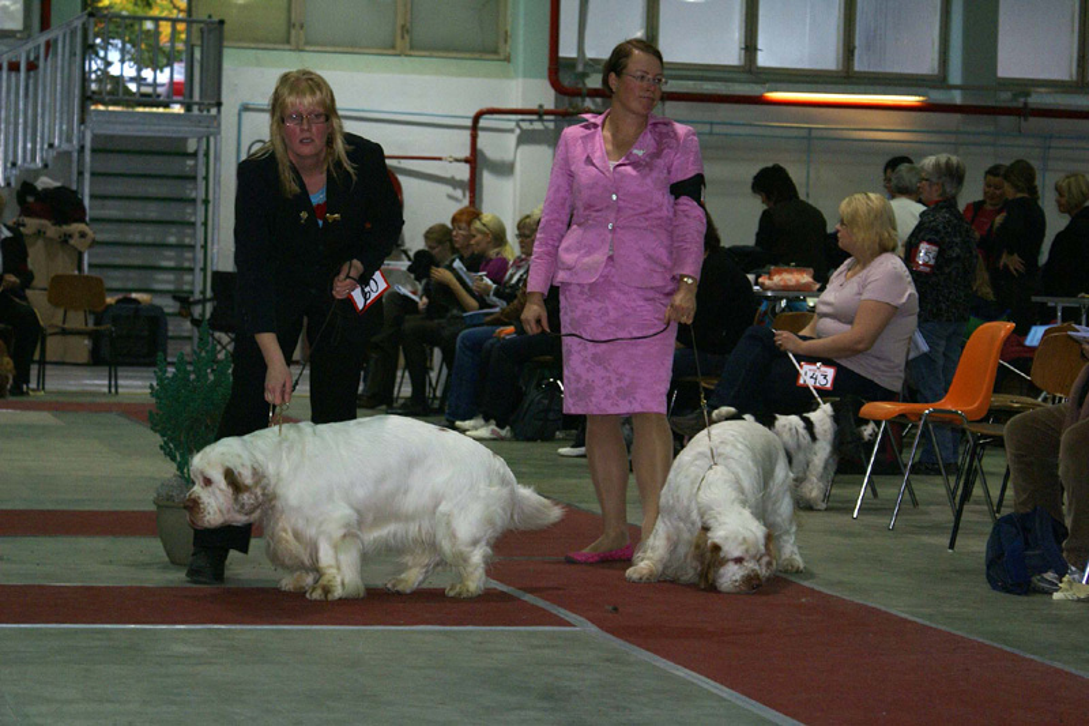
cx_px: 544
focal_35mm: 105
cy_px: 363
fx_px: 3175
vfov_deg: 13.0
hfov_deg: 19.5
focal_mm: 70
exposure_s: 1/125
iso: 400
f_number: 5.6
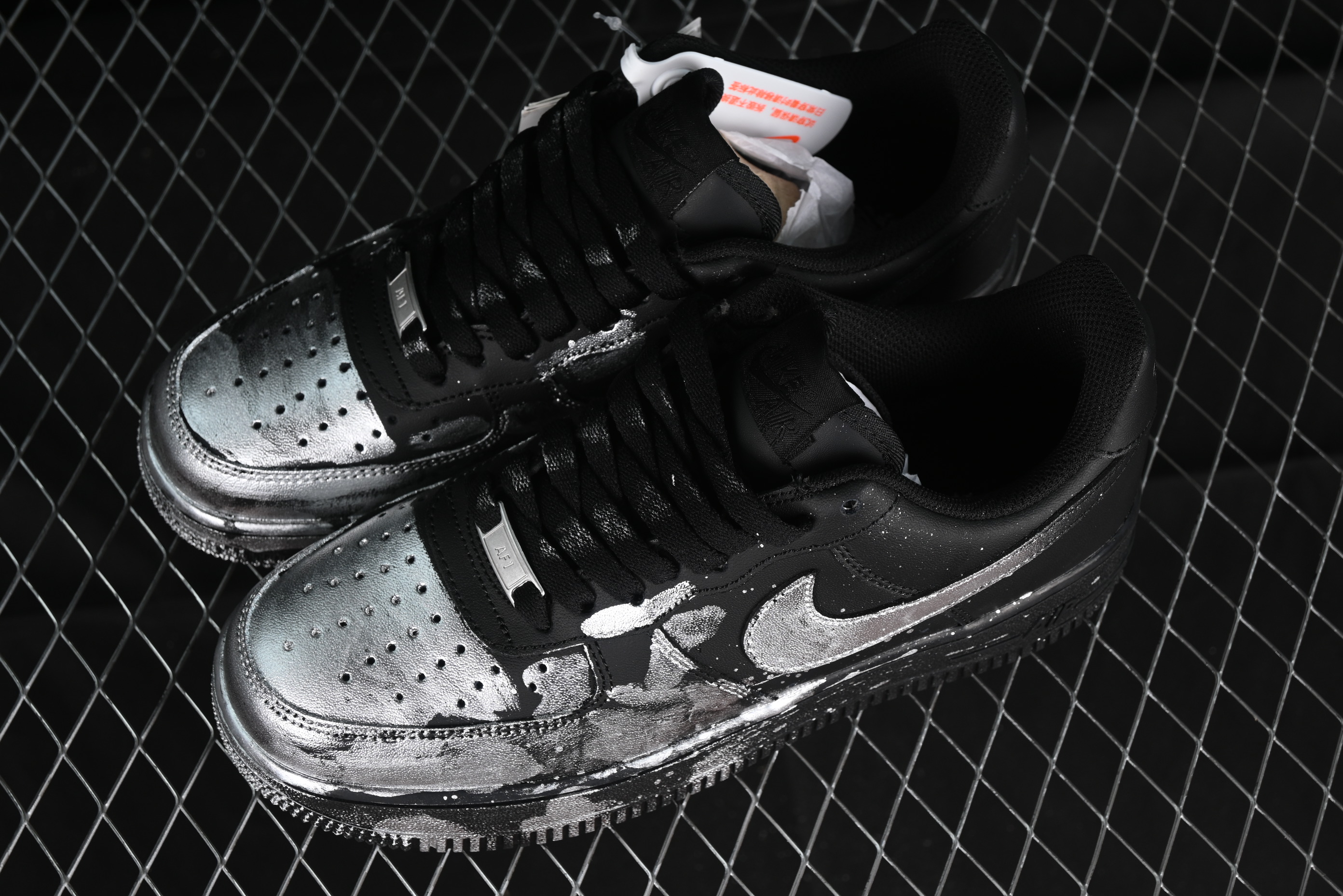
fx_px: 2798
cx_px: 672
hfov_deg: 27.0
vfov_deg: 18.2
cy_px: 448
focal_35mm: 75
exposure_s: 1/50
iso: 160
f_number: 6.3
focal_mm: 50
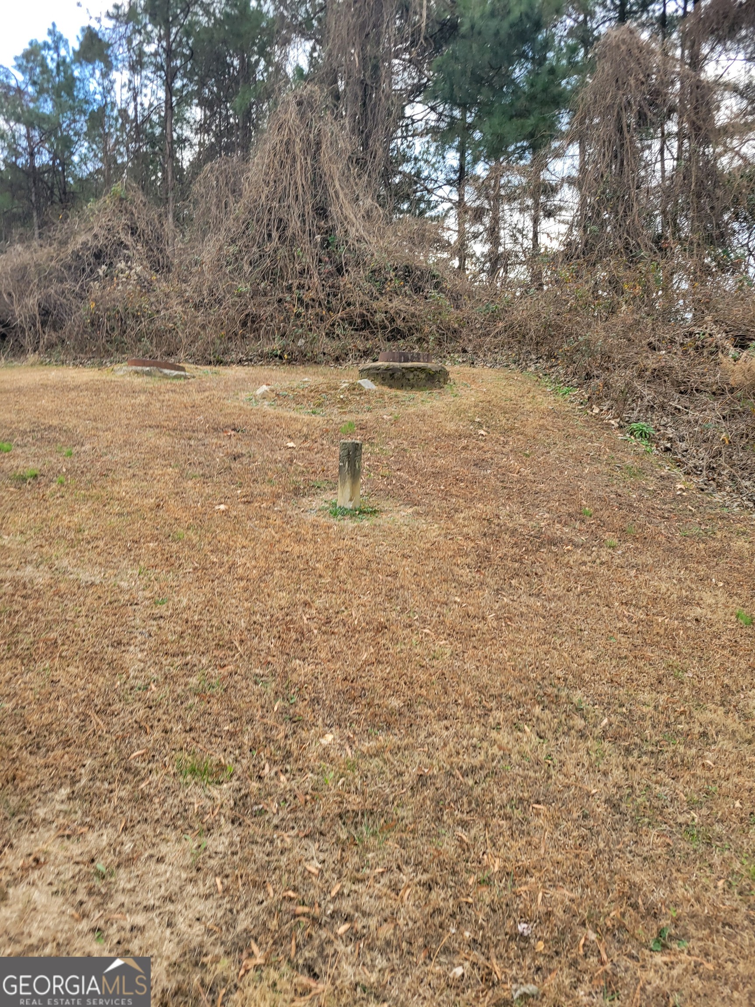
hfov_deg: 53.1
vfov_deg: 67.3
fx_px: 756
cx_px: 378
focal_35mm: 26
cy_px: 504
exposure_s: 1/172
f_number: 1.8
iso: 40
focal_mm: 5.4
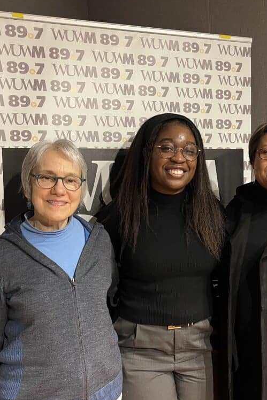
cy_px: 199
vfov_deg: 51.9
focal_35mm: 37
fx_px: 411
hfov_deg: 35.7
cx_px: 171
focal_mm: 5.1
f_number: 1.6
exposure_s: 1/30
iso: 640
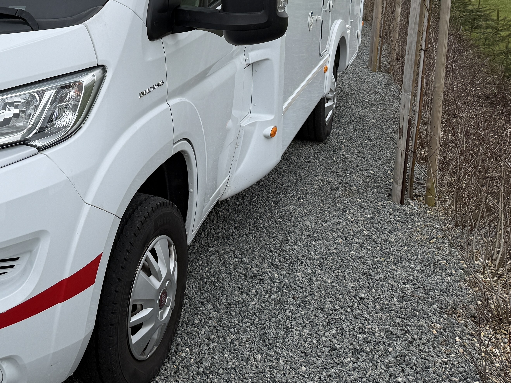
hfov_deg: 35.8
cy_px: 24
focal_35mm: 52
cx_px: 113
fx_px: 768
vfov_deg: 26.9
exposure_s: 1/2445
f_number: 1.78
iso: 80
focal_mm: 6.76
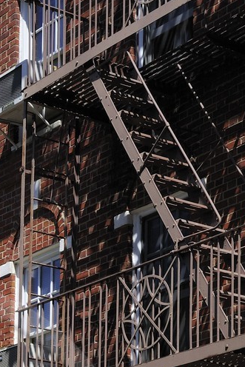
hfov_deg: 9.5
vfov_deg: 13.8
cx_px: -88
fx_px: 1448
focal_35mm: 142
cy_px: 506
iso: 200
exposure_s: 1/200
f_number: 11
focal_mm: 44
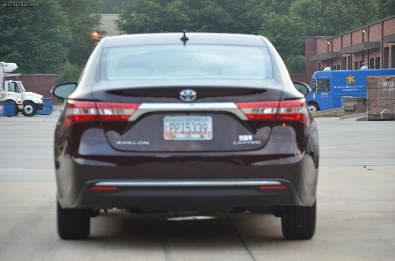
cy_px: 130
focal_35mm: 168
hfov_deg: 12.3
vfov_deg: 8.1
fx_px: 1840
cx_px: 198
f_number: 5.3
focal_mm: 112
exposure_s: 1/250
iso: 1600
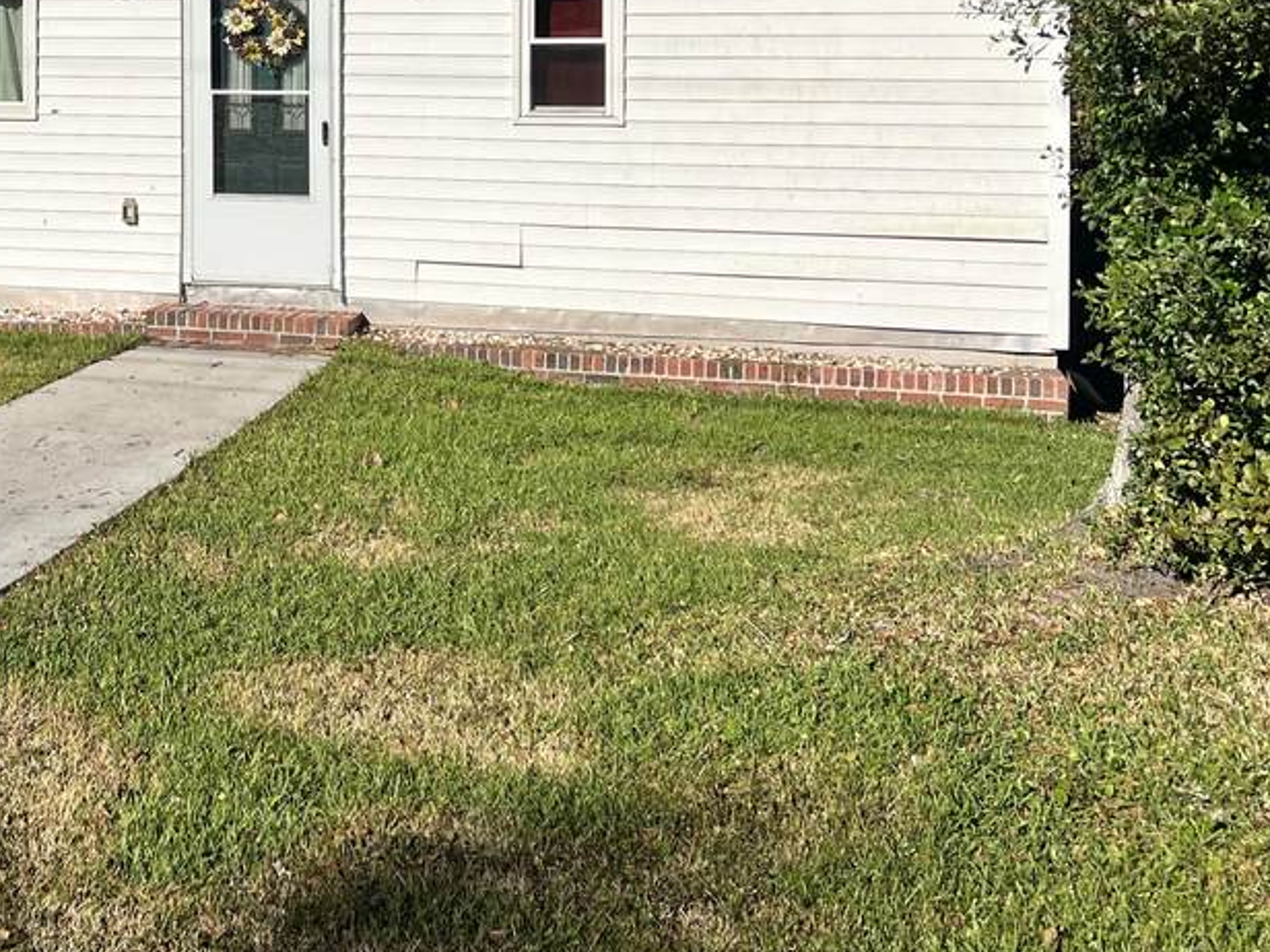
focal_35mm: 54
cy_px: 70
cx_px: 173
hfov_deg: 34.0
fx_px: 1981
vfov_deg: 26.0
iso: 50
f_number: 1.5
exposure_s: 1/10309
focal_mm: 5.7
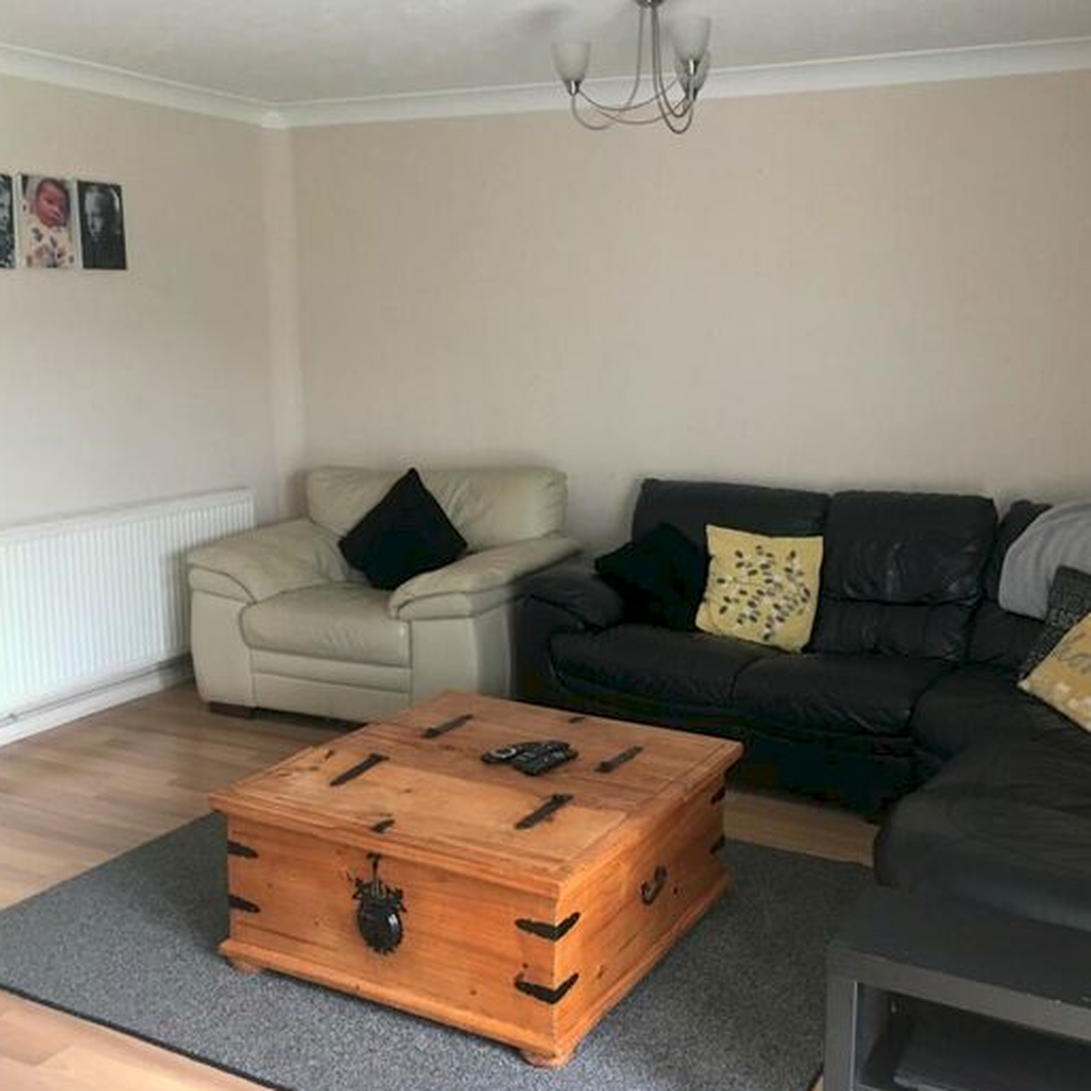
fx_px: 1248
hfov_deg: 47.1
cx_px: 615
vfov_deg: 47.2
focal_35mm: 35
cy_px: 554
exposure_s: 1/33
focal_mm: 4.15
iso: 160
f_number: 2.2
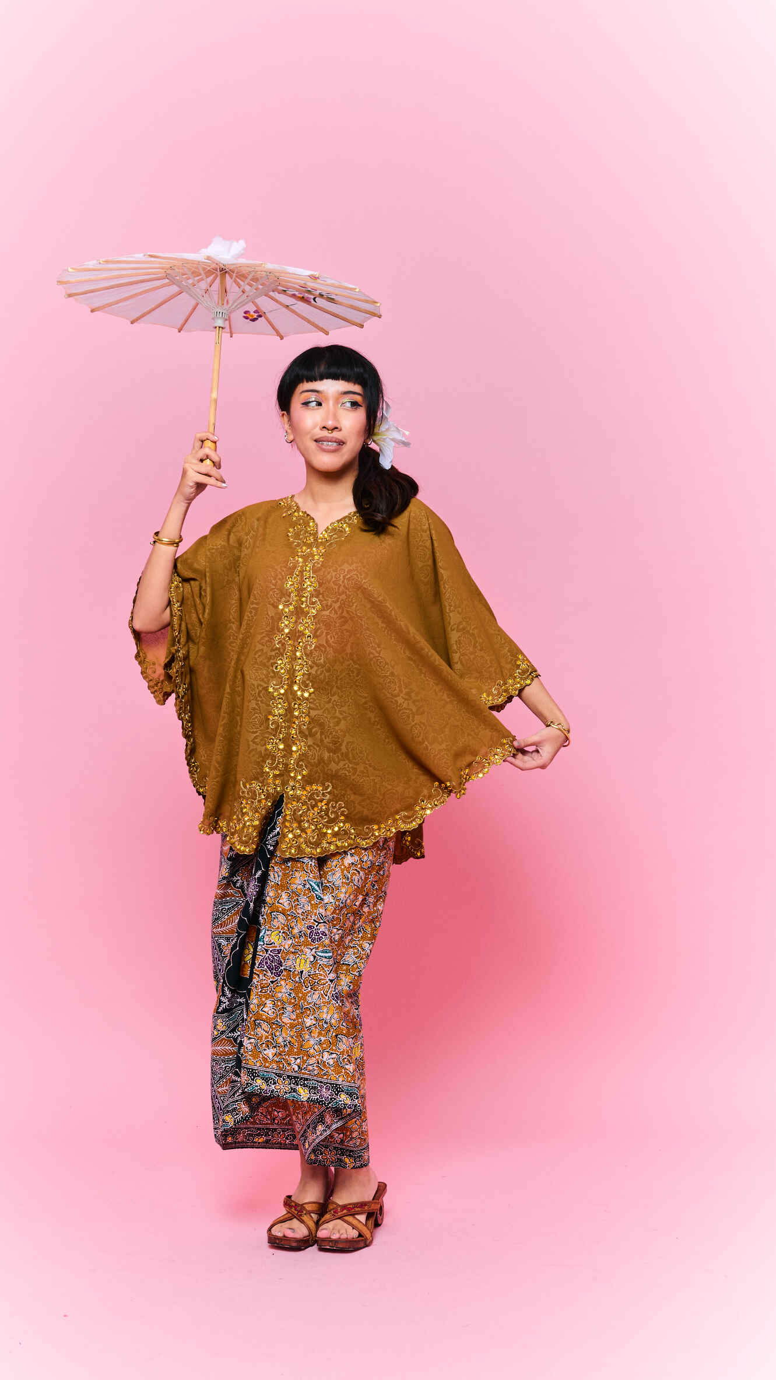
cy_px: 695
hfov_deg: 23.5
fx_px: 1865
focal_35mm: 51
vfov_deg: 40.6
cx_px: 336
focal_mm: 48
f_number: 9
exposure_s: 1/160
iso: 200
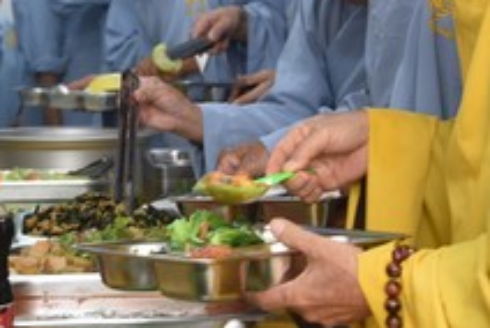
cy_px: -18
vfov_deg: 12.2
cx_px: 106
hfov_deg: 18.3
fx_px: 1513
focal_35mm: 111
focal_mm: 38
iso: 400
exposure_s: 1/60
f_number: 4
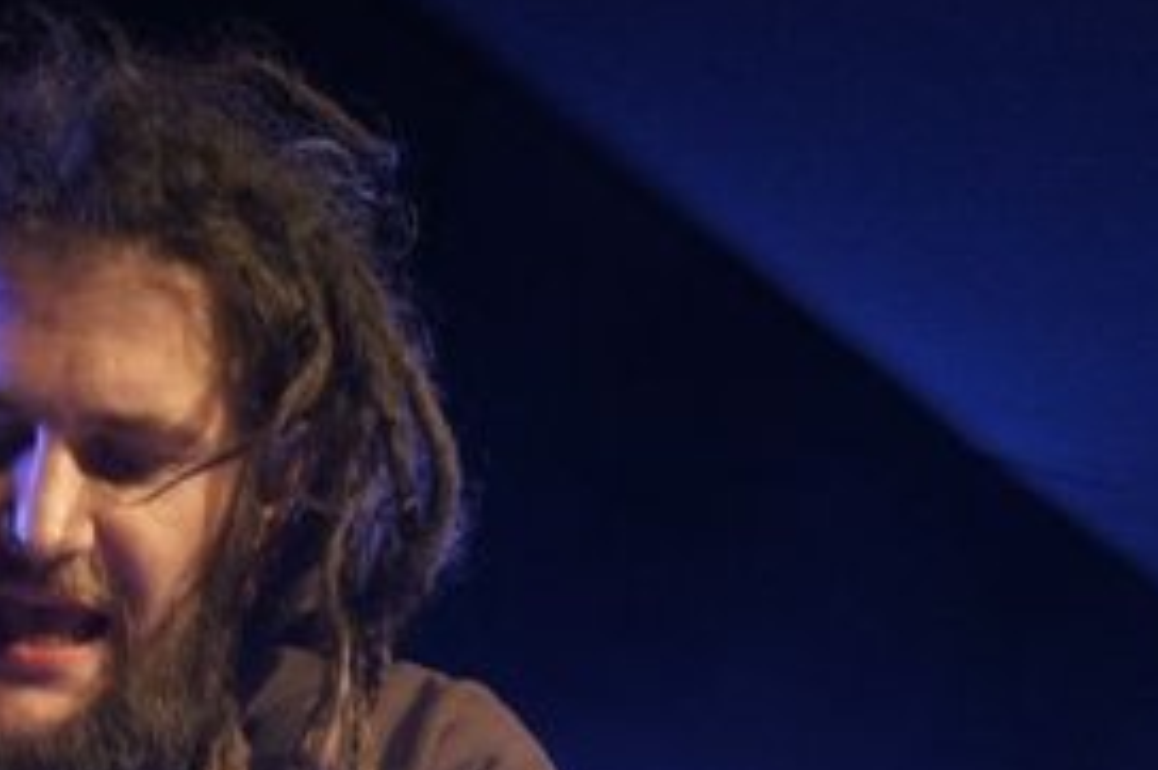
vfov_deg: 15.5
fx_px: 2765
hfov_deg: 23.1
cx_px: 136
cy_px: 834
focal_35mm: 86
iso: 1600
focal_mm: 24
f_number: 5.6
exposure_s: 1/60
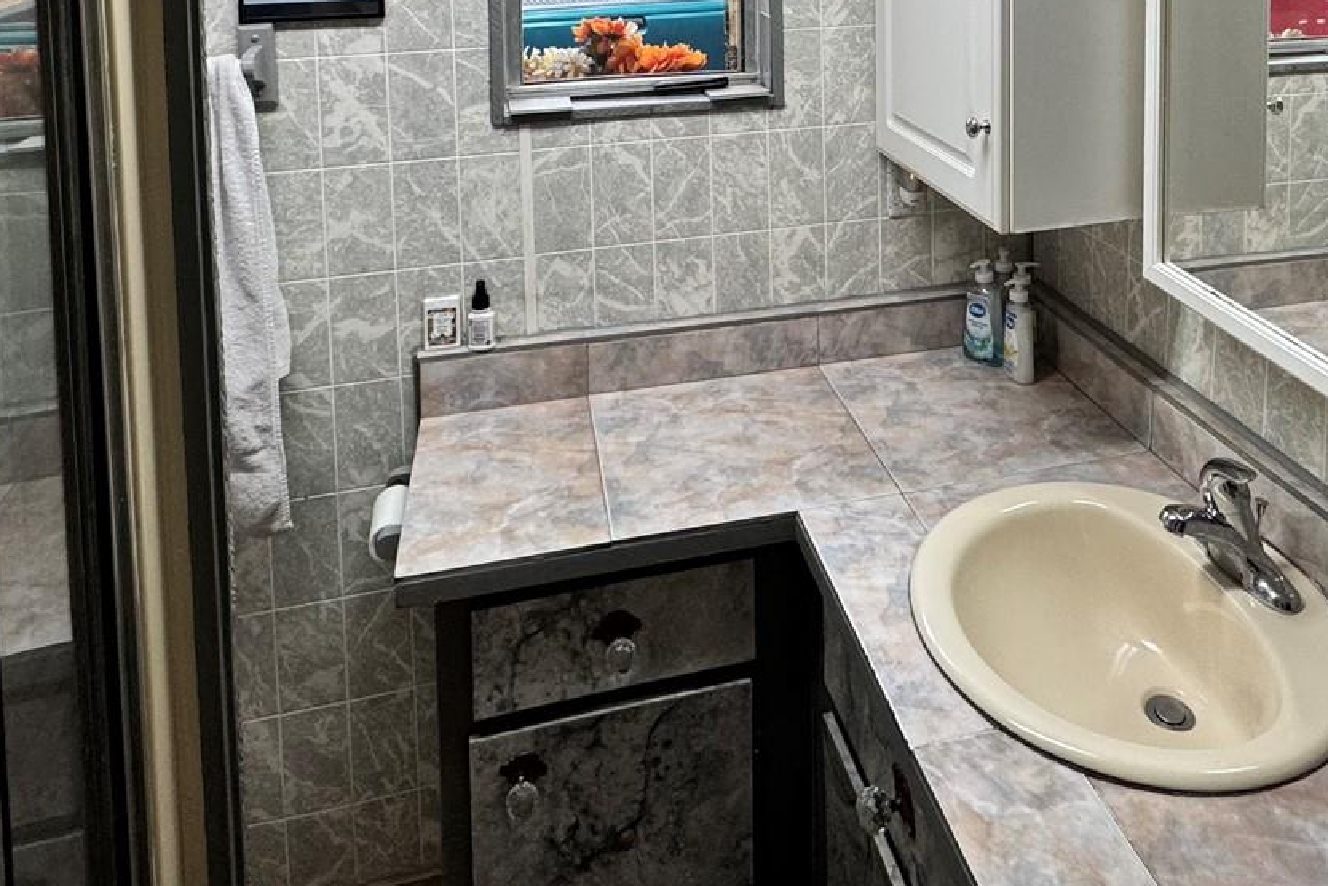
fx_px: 1033
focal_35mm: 28
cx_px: 774
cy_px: -56
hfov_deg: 65.0
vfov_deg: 39.3
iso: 160
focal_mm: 2.22
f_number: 2.2
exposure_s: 1/120
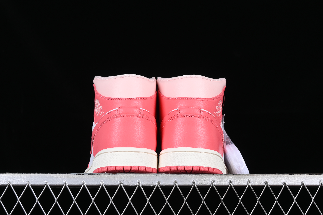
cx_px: 162
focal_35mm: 72
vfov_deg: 18.9
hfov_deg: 28.1
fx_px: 646
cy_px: 108
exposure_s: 1/80
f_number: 8
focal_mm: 48
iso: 160
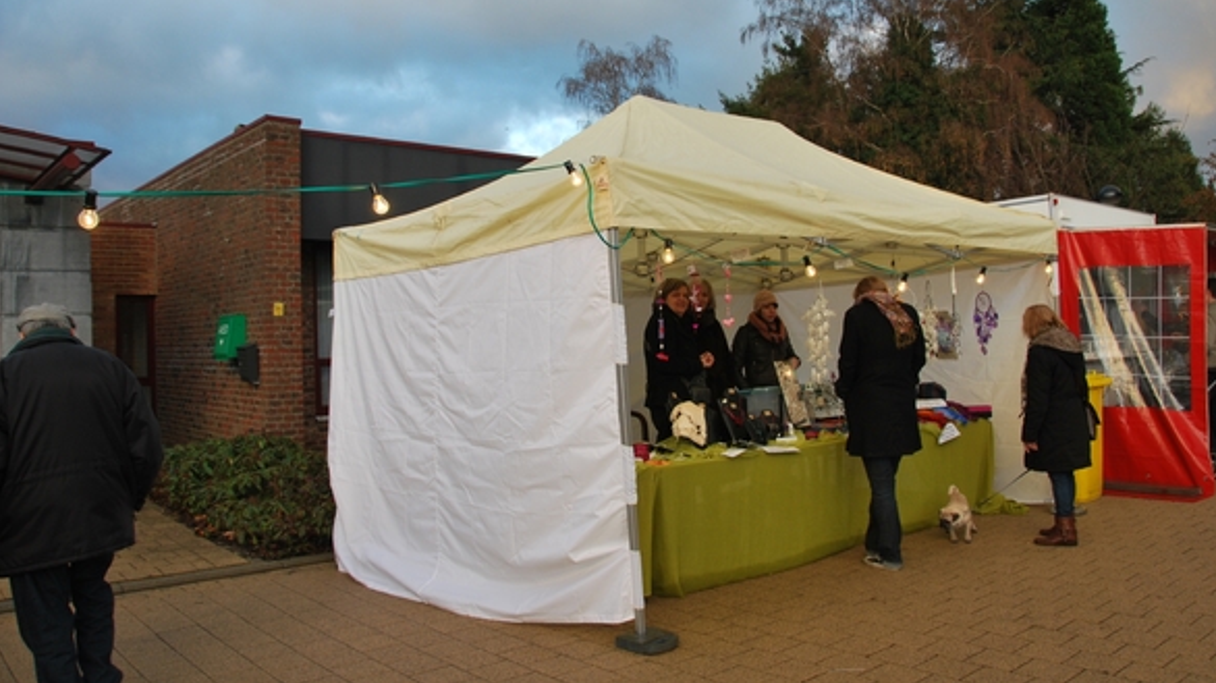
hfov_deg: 66.1
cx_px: 610
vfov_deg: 40.1
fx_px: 935
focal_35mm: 29
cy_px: 304
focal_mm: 18
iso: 200
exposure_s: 1/100
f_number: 5
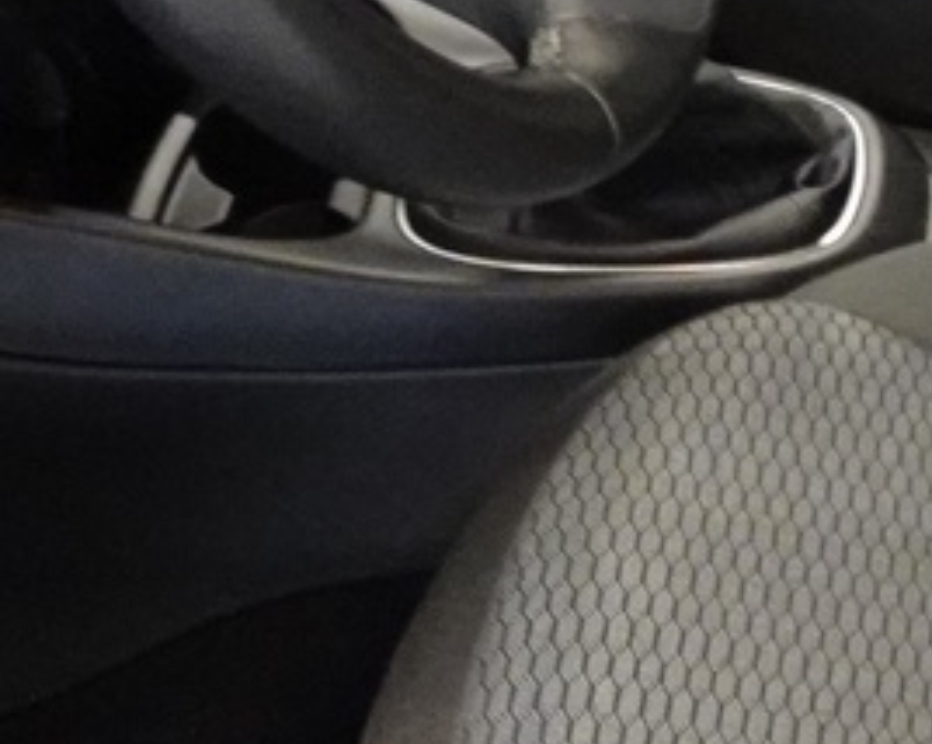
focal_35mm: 126
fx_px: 3473
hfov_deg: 13.9
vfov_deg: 12.1
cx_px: 1558
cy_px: -52
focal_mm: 4.25
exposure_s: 1/10
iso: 800
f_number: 3.5
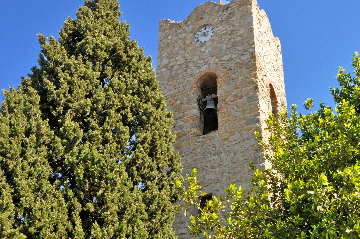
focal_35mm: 53
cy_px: 80
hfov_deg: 37.4
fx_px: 529
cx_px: 212
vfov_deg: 25.3
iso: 1000
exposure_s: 1/200
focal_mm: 26
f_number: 16
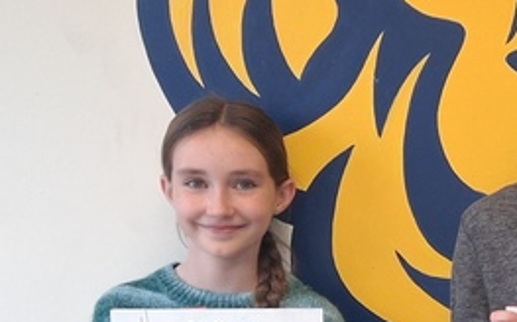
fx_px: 1535
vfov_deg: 11.6
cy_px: 436
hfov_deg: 16.8
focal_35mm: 109
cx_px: 835
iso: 20
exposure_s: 1/120
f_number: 1.8
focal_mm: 4
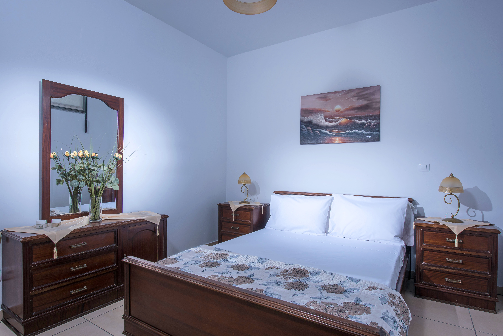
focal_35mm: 19
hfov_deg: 86.9
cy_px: 168
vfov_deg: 64.6
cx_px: 252
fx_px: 266
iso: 200
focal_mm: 19
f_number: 10
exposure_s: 1/60
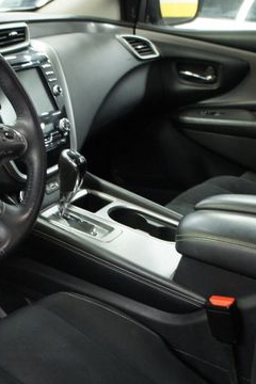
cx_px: 76
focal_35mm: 48
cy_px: 221
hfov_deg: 27.8
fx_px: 512
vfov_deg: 41.0
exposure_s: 1/30
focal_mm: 18
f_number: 3.5
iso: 1250
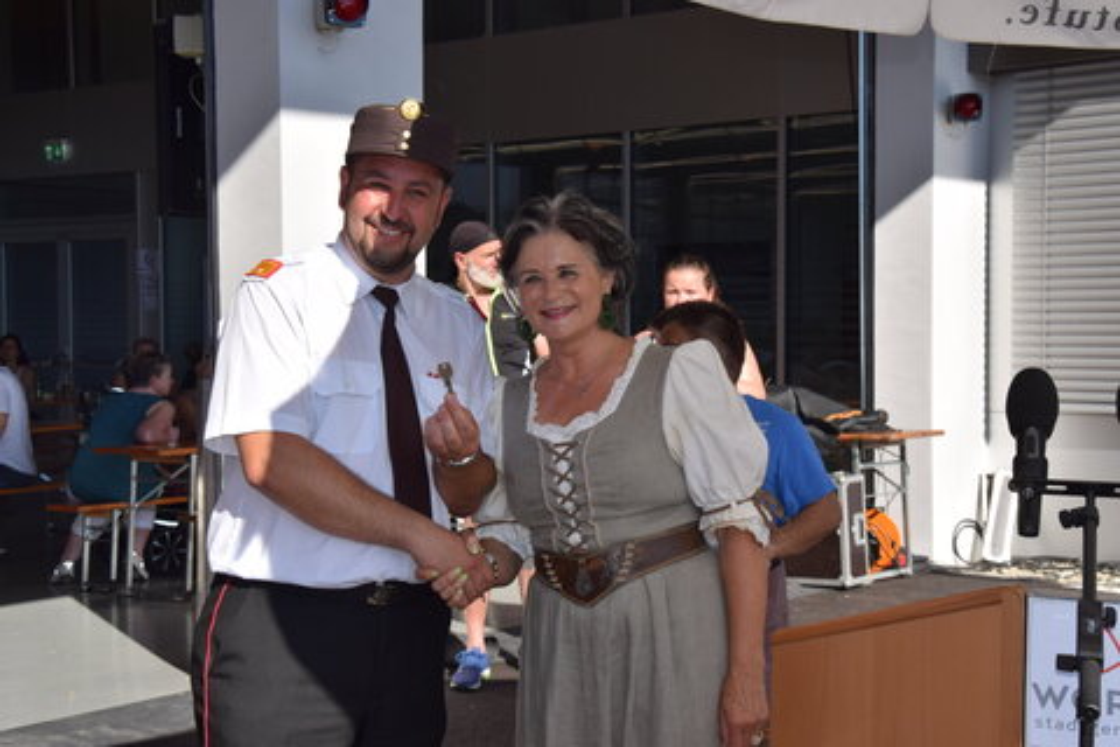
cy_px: 374
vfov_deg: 22.6
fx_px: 1867
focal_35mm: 60
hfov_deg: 33.4
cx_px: 560
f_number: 10
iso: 100
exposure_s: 1/200
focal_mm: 40
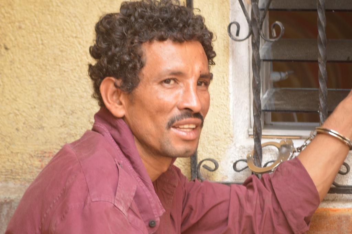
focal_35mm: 300
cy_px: 117
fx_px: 2931
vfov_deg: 4.6
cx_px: 176
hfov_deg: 6.9
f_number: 5.6
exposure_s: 1/60
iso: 400
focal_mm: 200
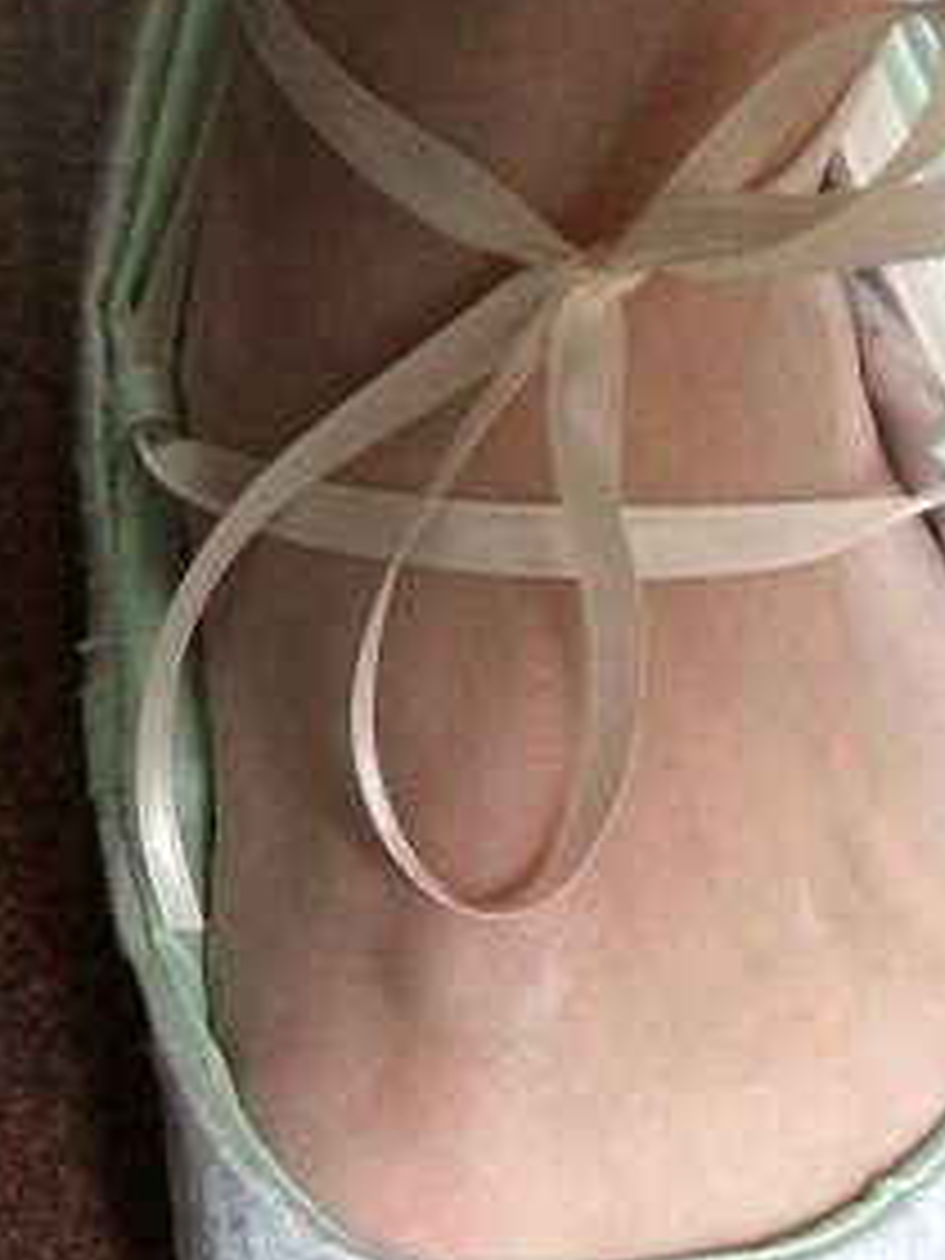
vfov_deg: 23.4
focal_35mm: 83
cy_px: 860
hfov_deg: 16.8
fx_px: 3021
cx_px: -266
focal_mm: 4.15
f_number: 2.2
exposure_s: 1/20
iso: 320
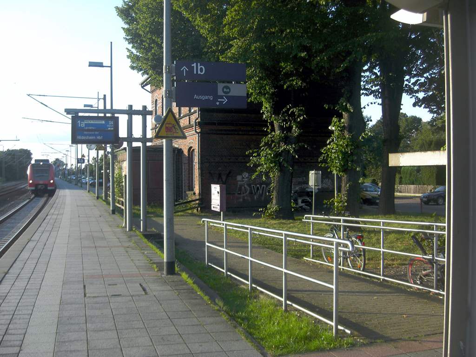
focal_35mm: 38
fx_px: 523
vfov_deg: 37.7
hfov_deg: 49.0
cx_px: 238
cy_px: 178
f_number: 2.8
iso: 80
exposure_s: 1/320
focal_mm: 7.9
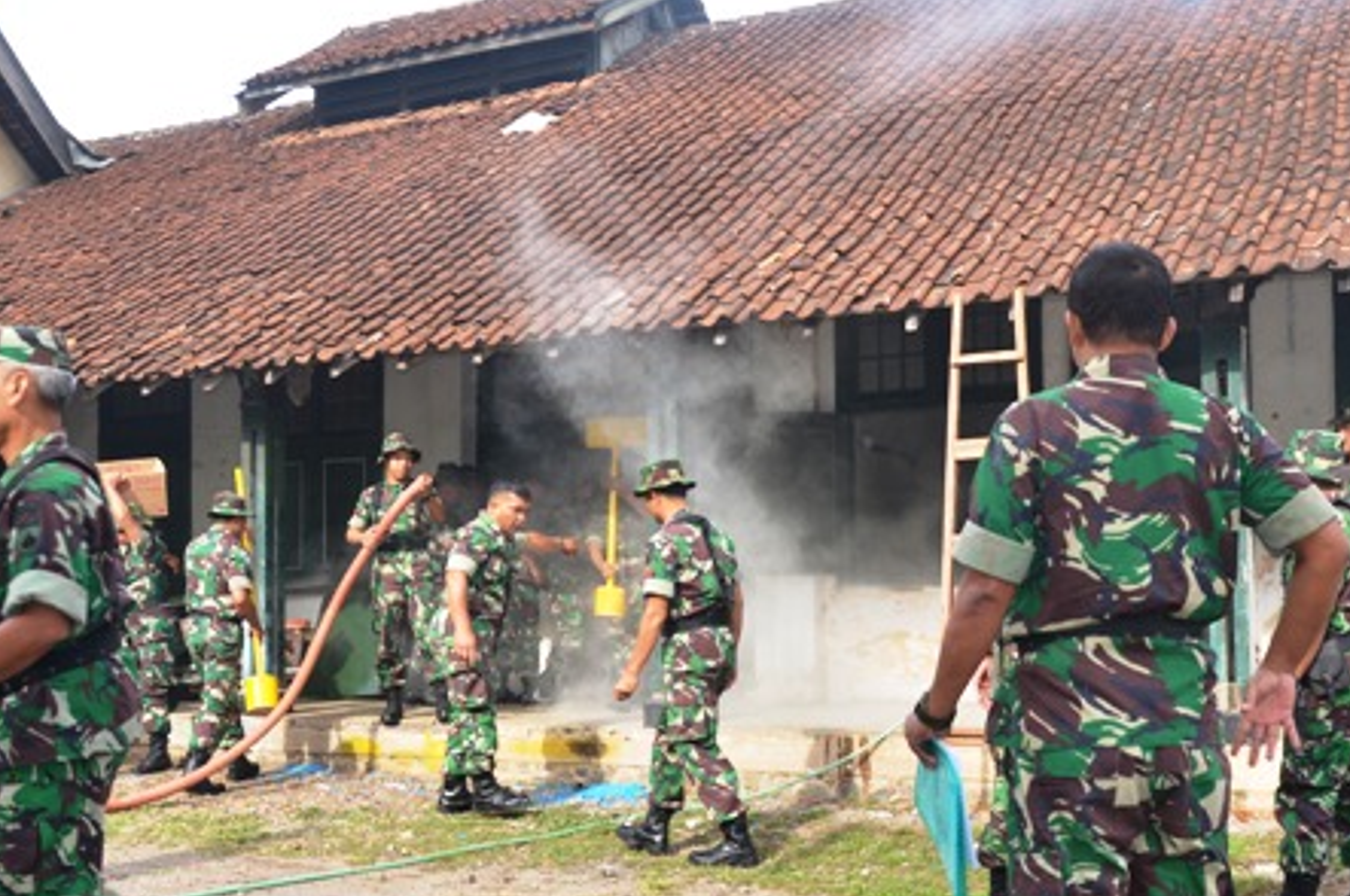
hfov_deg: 49.3
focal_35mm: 39
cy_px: 582
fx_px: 1460
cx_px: 808
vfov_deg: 33.9
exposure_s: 1/160
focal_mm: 18
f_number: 5
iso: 100
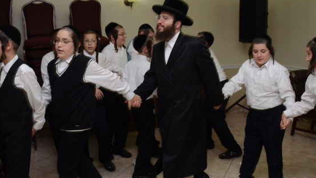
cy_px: 76
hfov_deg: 49.3
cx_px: 173
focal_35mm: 41
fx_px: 344
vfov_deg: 29.0
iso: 1000
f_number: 10
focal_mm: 18
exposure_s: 1/40
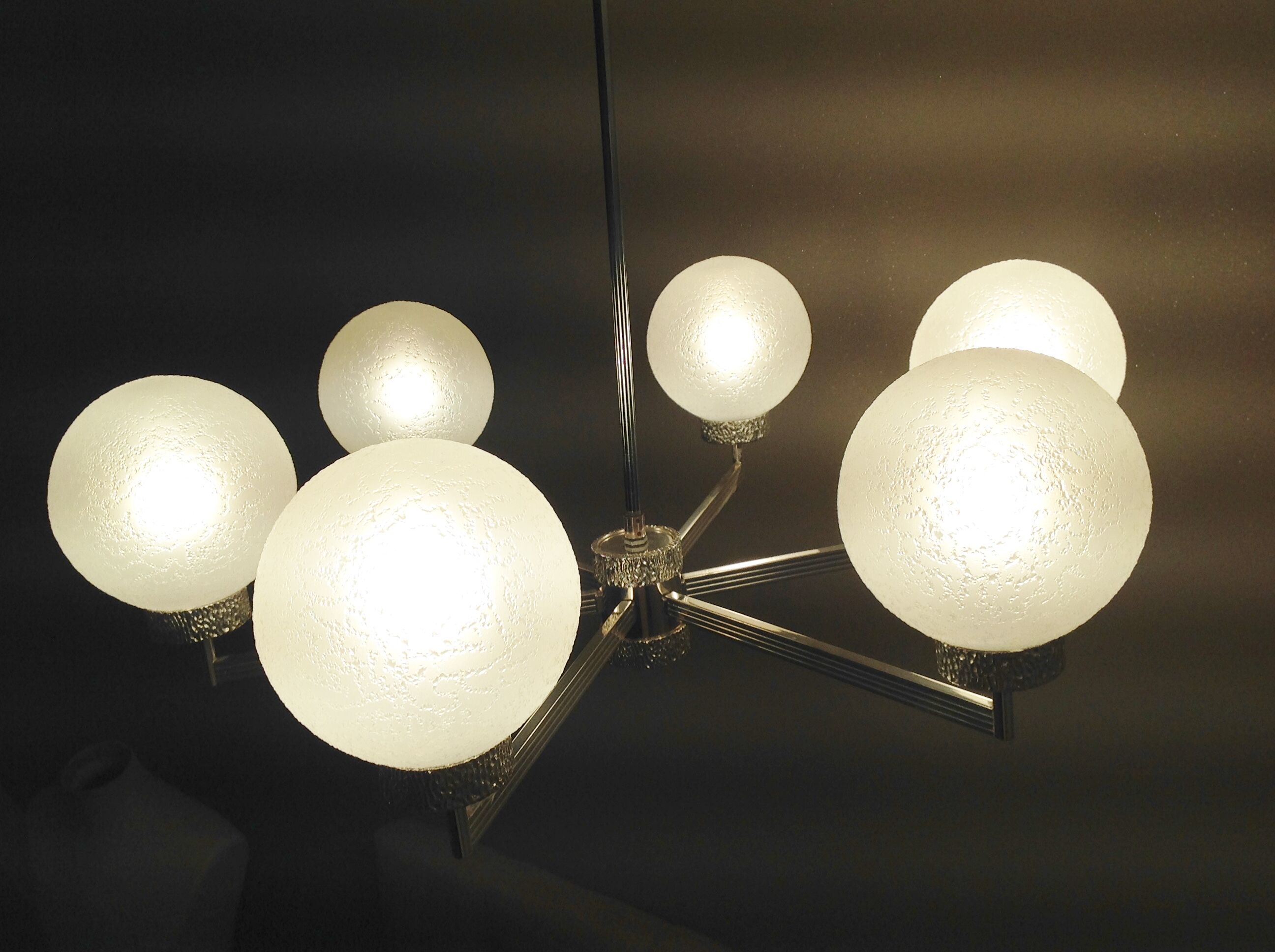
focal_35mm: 35
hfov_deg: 52.7
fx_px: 1287
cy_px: 476
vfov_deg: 40.6
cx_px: 638
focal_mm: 4.28
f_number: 2.4
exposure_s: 1/308
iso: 50
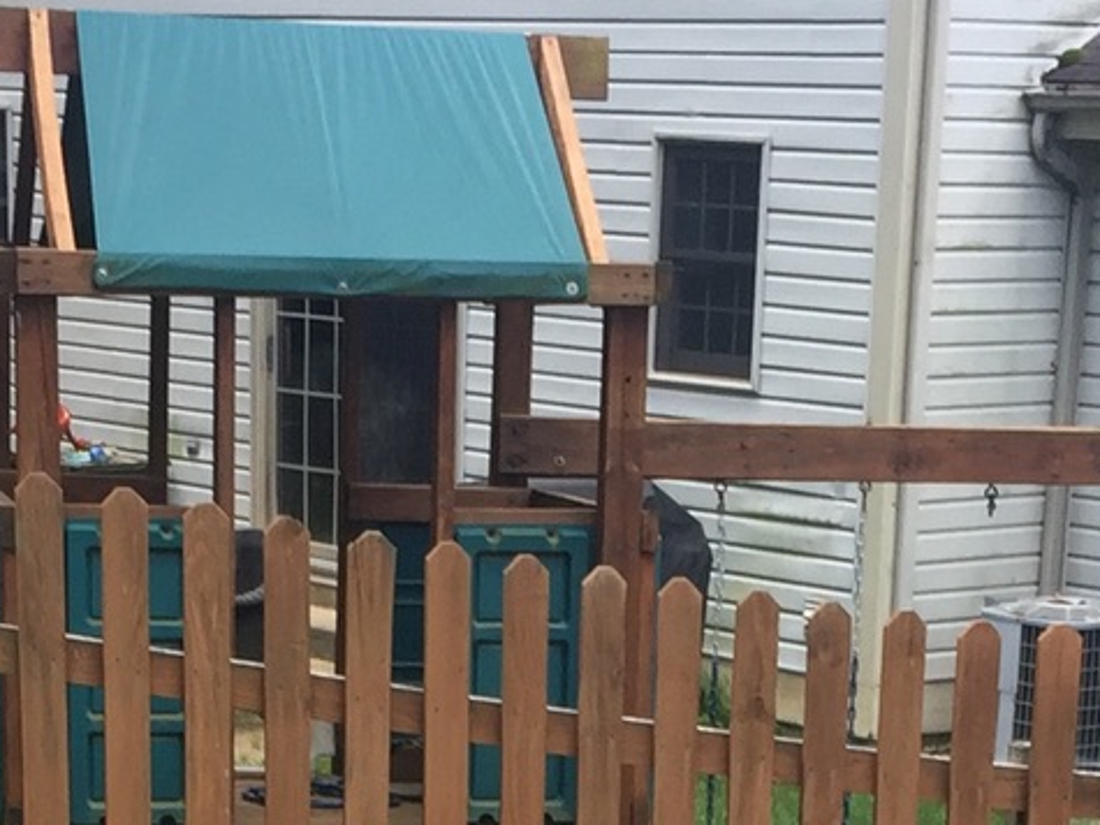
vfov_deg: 10.9
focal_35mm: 125
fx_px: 3971
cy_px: 1604
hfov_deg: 15.8
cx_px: 521
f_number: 2.2
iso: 32
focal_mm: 4.15
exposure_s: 1/229
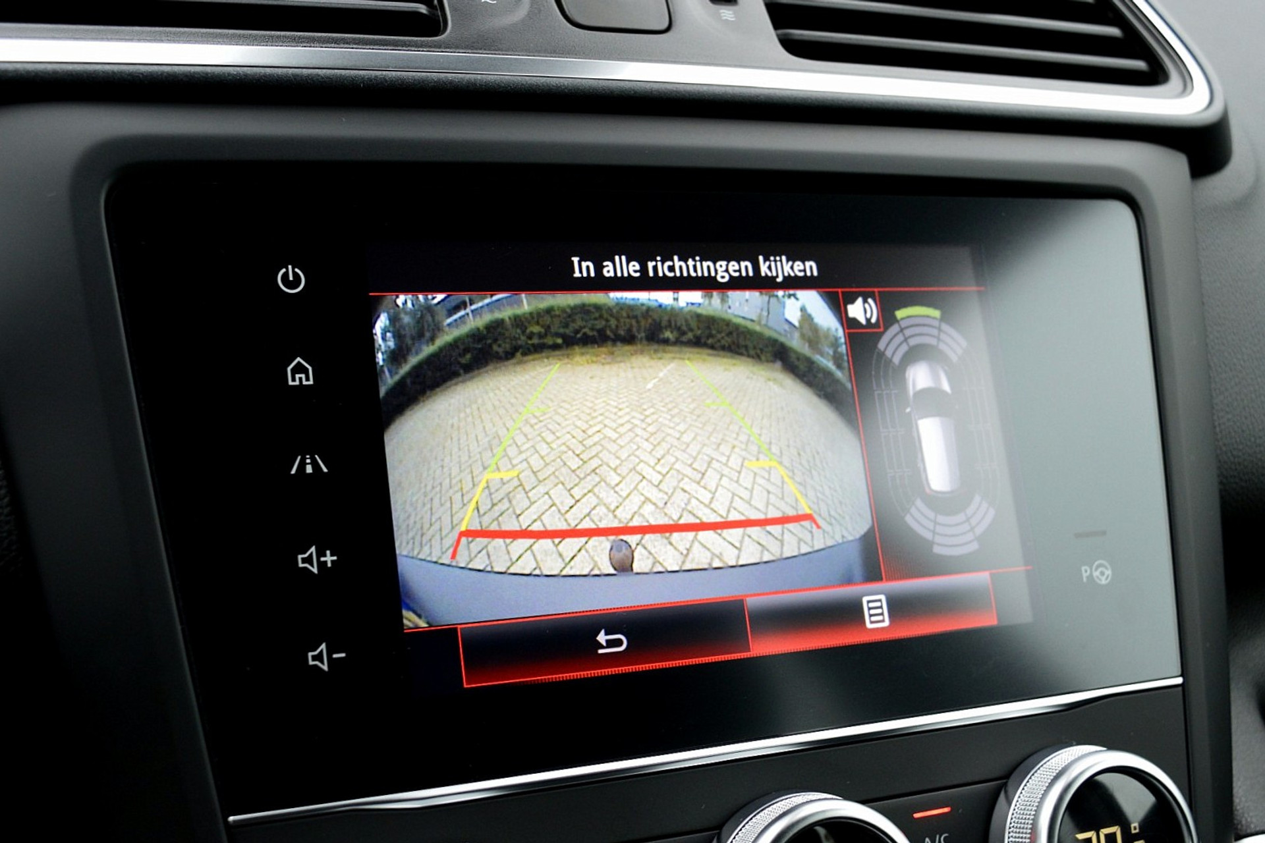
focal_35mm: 45
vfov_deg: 29.9
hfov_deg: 43.6
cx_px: 632
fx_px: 1581
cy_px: 422
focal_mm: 30
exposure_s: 1/60
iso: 800
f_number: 6.3
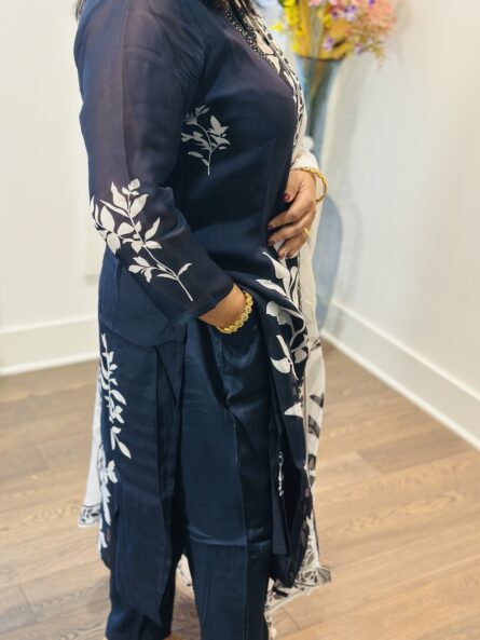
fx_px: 887
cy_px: 320
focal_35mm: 48
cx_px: 240
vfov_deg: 39.6
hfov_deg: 30.3
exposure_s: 1/40
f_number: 1.78
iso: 320
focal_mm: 6.86
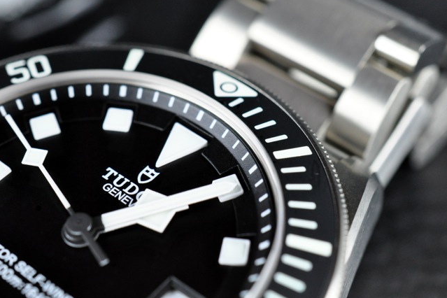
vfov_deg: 22.3
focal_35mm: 61
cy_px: 150
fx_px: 757
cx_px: 226
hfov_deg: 32.9
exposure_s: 1/50
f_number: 10
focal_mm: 40
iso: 1250
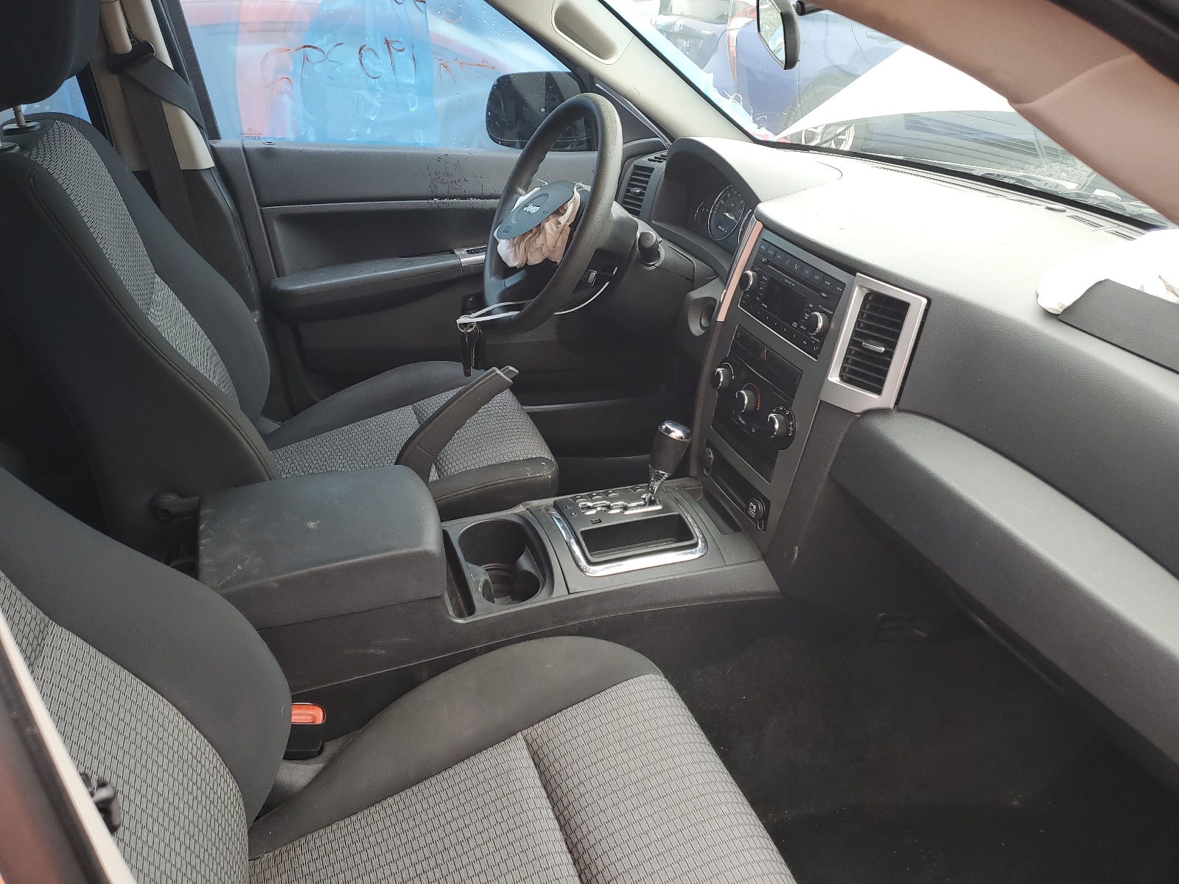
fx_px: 886
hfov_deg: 67.3
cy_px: 442
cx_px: 590
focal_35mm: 26
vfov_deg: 53.1
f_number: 1.5
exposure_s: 1/120
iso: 55
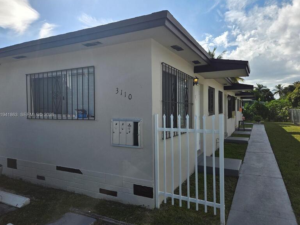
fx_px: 208
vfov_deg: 56.8
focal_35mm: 24
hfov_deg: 71.6
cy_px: 115
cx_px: 150
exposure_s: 1/2921
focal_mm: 5.4
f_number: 1.8
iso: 32
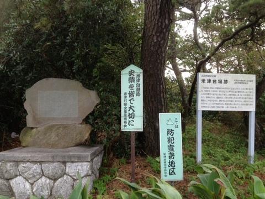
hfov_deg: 52.6
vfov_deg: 40.7
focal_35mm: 35
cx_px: 132
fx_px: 268
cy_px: 100
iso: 64
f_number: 2.4
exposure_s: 1/120
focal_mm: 4.28
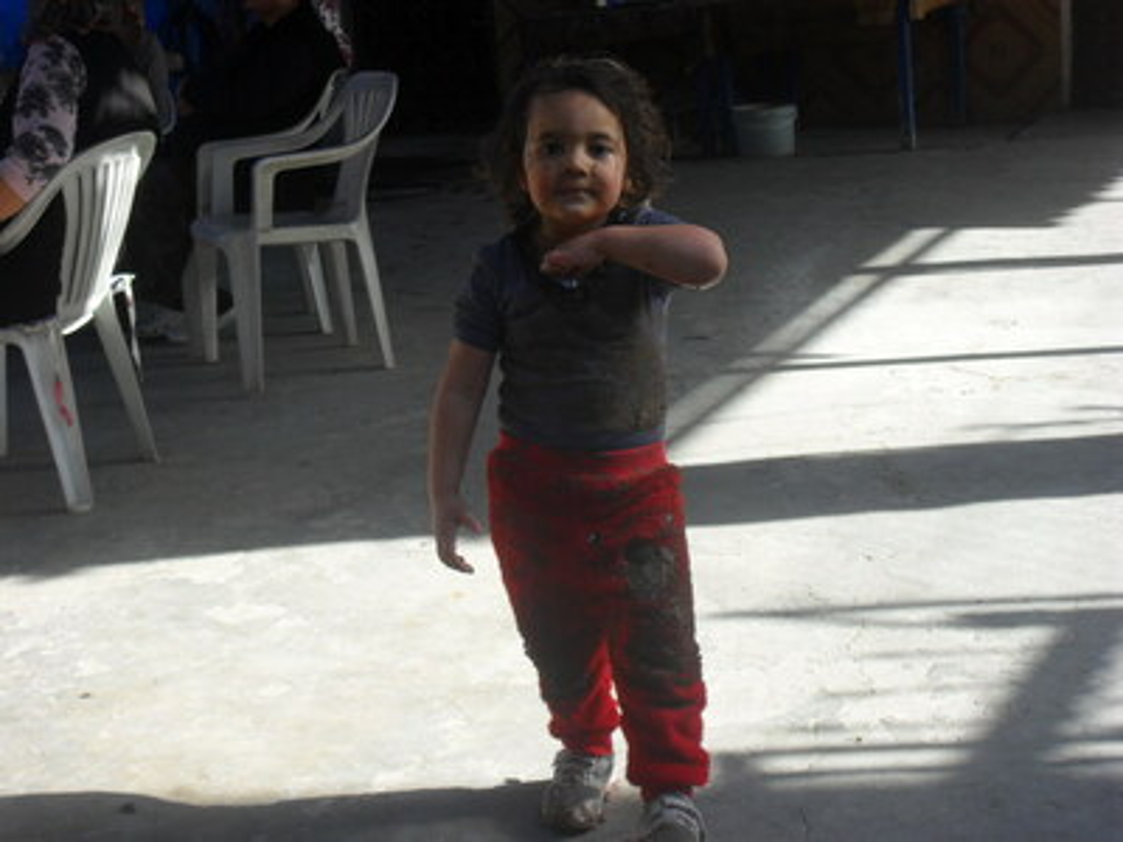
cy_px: 421
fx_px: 1849
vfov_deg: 25.7
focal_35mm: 57
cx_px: 562
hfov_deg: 33.8
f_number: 4.3
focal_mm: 10.1
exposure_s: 1/180
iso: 100
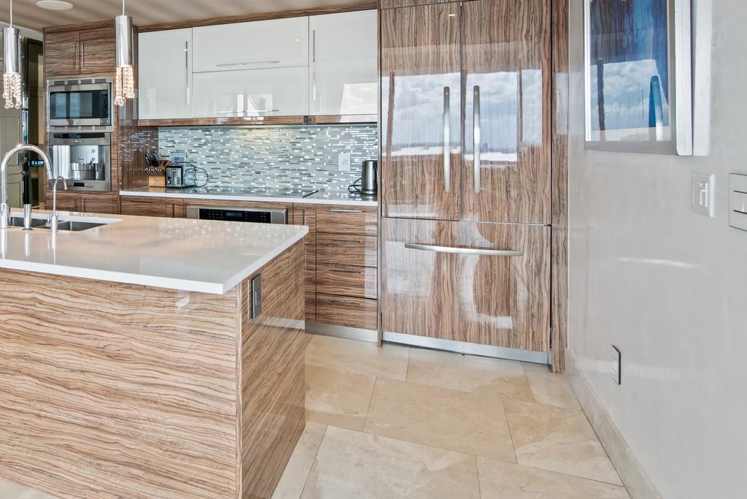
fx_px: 519
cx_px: 204
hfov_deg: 67.8
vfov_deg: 50.0
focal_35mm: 25
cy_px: 149
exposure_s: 1/8
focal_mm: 16
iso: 400
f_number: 11
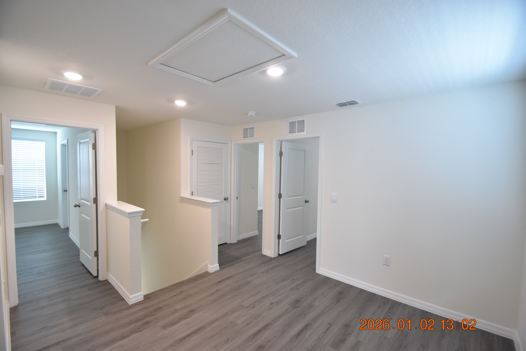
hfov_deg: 100.4
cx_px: 263
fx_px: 219
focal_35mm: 15
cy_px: 176
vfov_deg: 77.3
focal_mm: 10
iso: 800
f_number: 3.5
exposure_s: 1/45
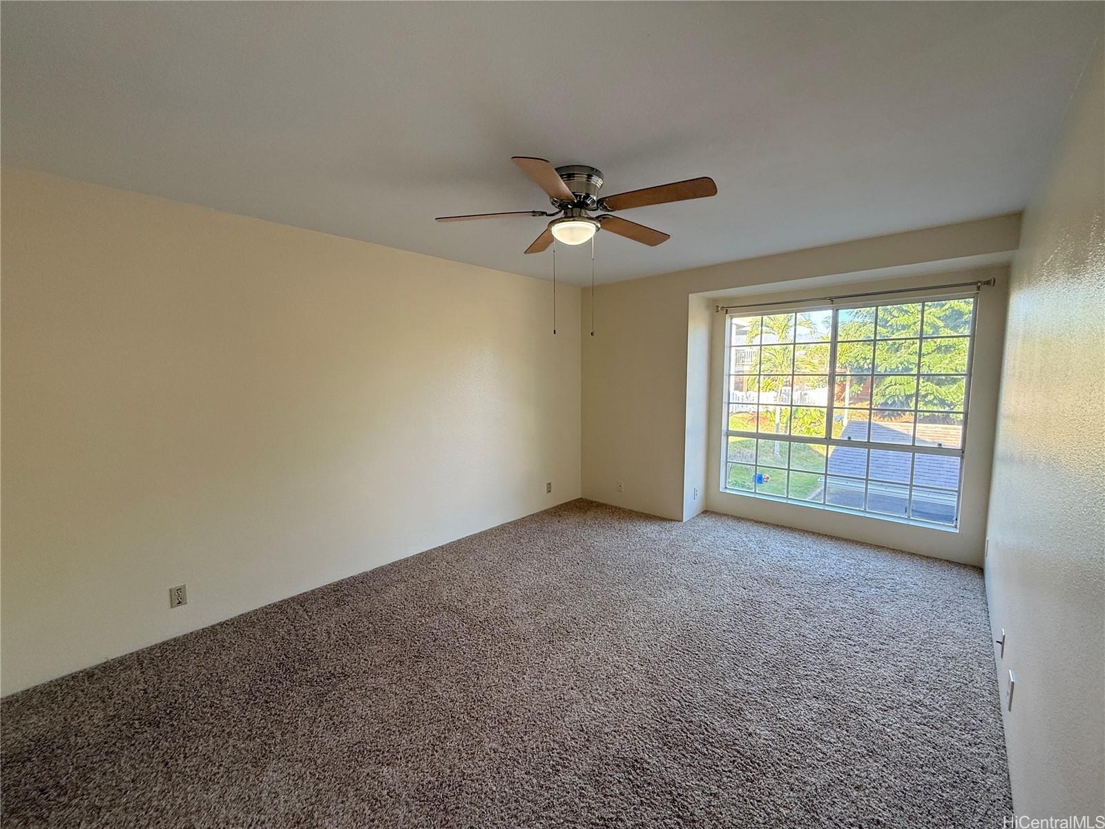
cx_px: 552
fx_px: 447
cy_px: 414
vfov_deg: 85.7
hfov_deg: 102.1
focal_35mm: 14
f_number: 2.2
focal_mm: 2.22
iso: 100
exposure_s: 1/99
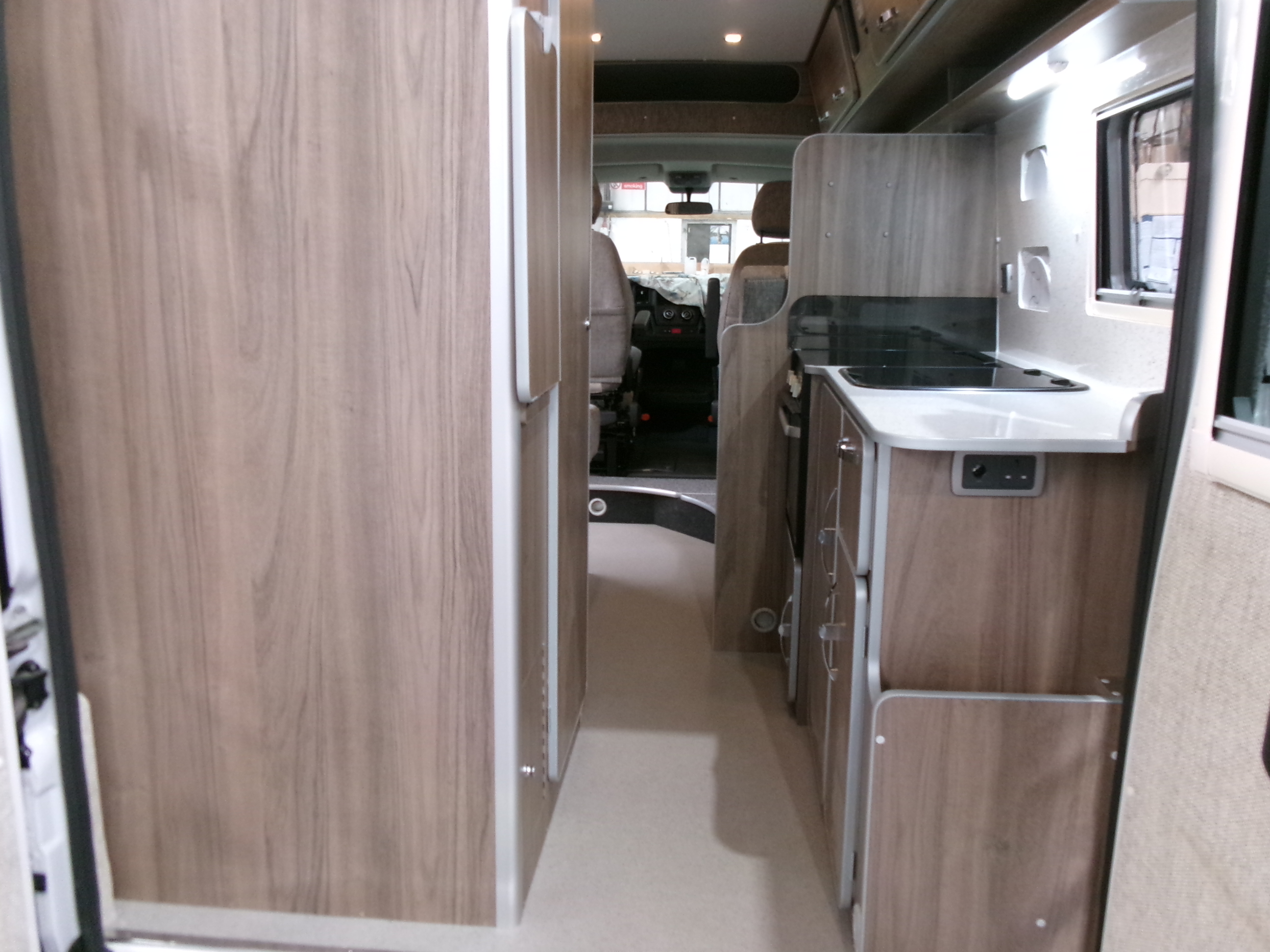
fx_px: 1027
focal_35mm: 28
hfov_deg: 63.4
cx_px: 635
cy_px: 476
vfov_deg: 49.7
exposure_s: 1/20
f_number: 3.9
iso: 400
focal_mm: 5.1
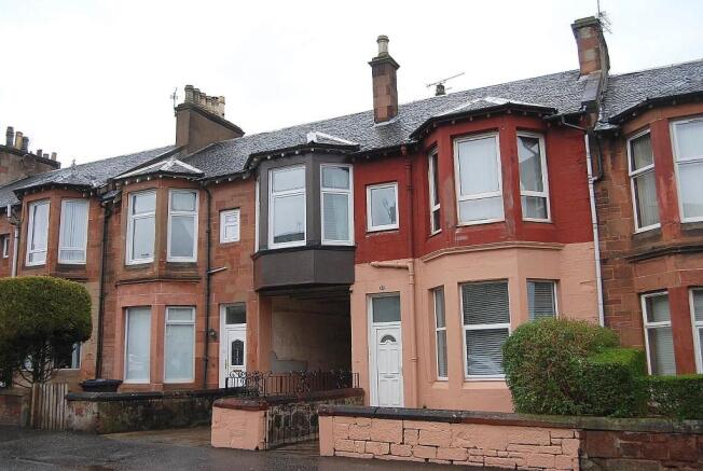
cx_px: 352
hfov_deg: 57.1
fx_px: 645
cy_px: 236
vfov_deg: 40.1
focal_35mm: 33
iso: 200
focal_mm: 22
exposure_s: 1/125
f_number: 5.6
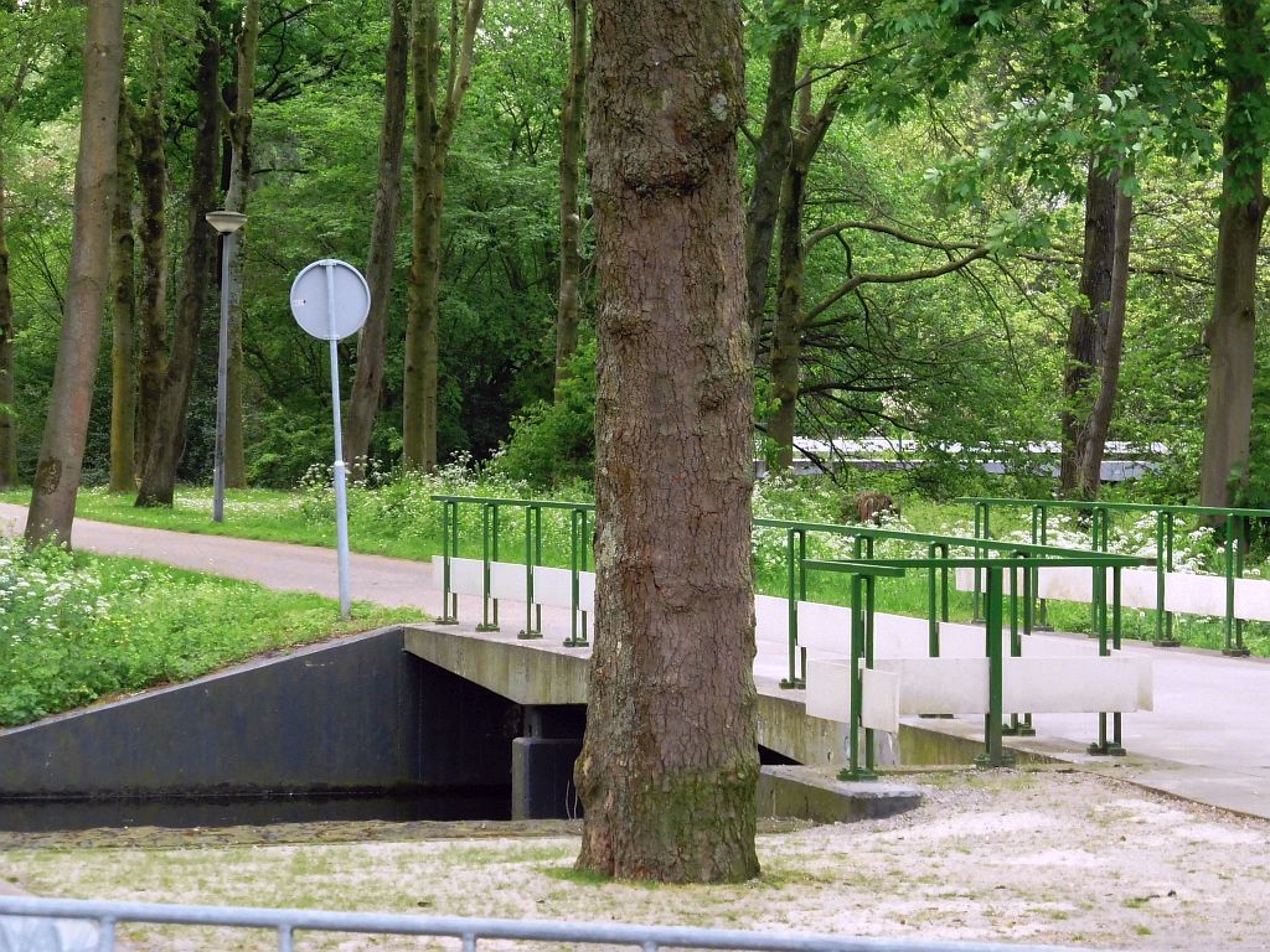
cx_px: 635
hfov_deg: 12.8
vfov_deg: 9.6
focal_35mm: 154
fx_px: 5650
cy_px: 476
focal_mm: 27.6
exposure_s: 1/100
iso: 400
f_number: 5.4
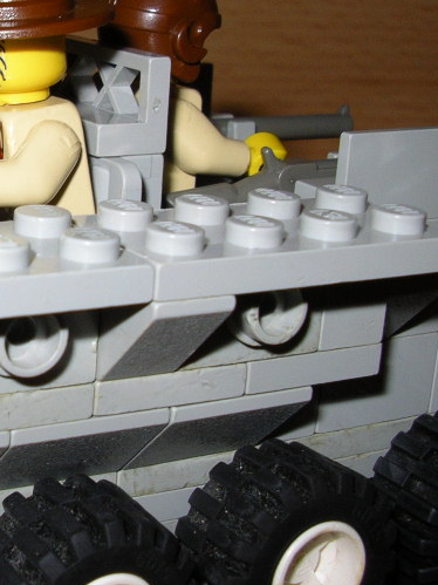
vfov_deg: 25.0
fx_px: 1316
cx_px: -56
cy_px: 222
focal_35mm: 78
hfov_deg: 18.1
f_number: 4.1
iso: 50
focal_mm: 5.8
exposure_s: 1/60
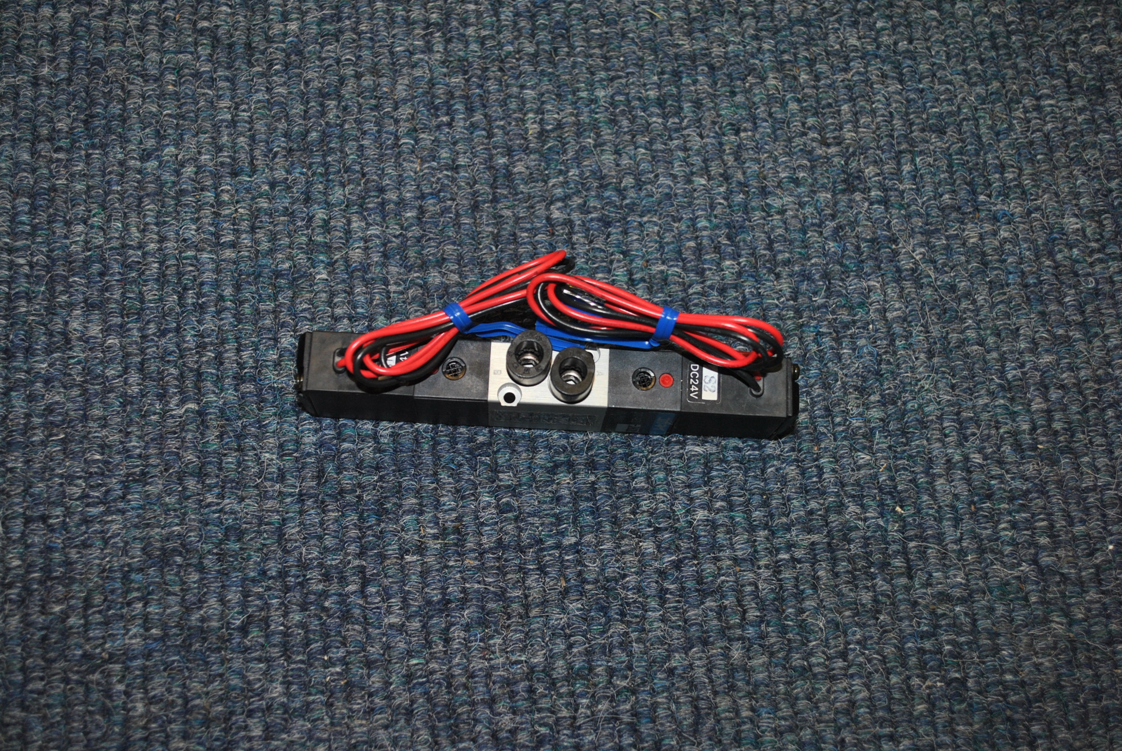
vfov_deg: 30.9
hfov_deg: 44.9
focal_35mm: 44
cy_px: 376
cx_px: 561
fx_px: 1357
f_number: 4.5
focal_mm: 29
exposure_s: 1/60
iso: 200
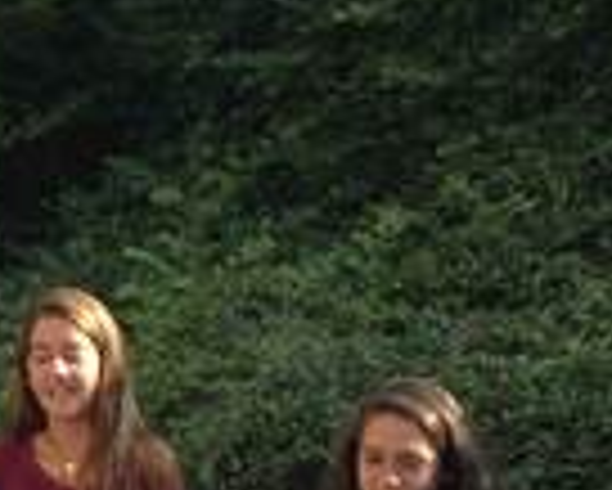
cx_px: -898
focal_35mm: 216
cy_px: 344
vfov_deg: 7.2
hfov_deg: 8.2
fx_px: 3915
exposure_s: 1/264
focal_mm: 4.12
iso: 50
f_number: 2.4
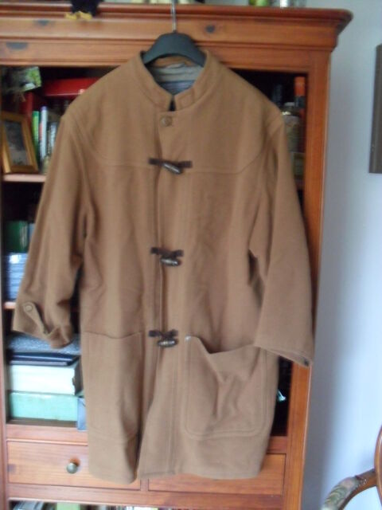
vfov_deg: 52.6
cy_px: 255
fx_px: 515
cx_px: 191
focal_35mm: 35
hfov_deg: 40.7
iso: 400
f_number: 3
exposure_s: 1/4
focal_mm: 6.3
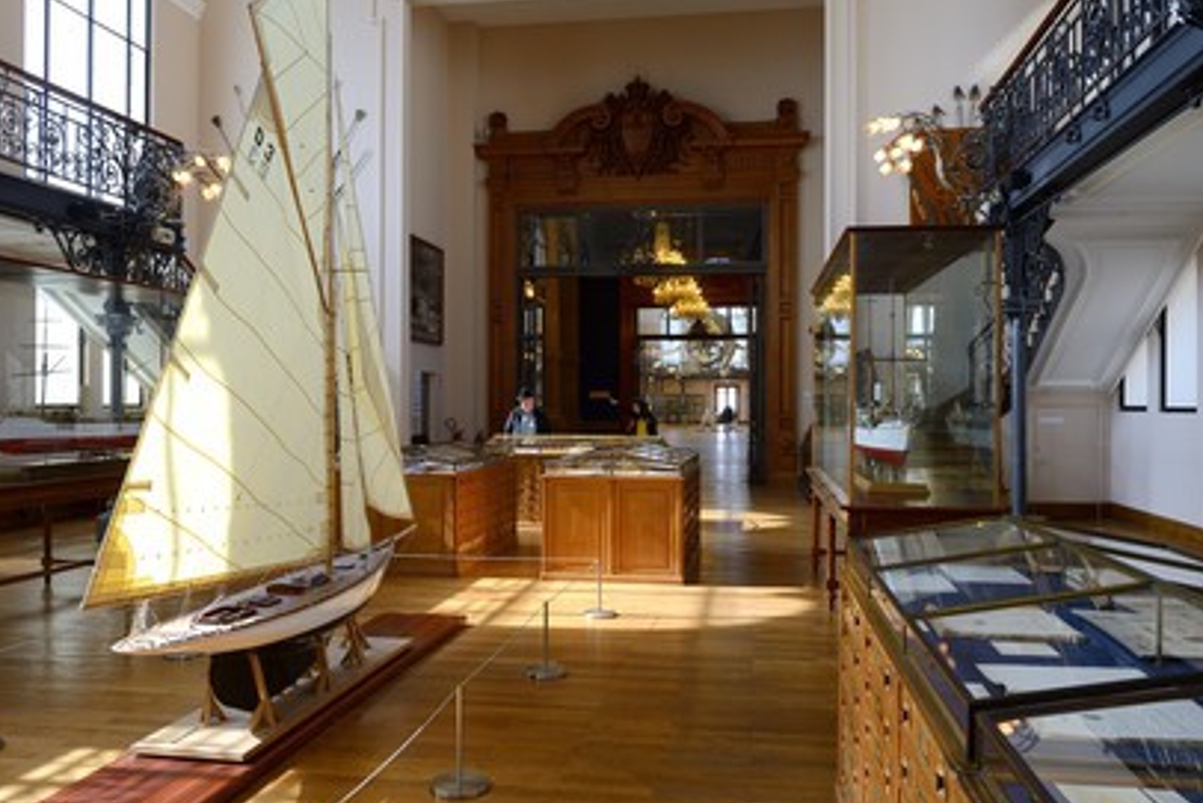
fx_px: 1003
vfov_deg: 43.6
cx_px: 596
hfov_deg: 61.9
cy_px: 406
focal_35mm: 30
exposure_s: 1/80
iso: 800
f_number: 8
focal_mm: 29
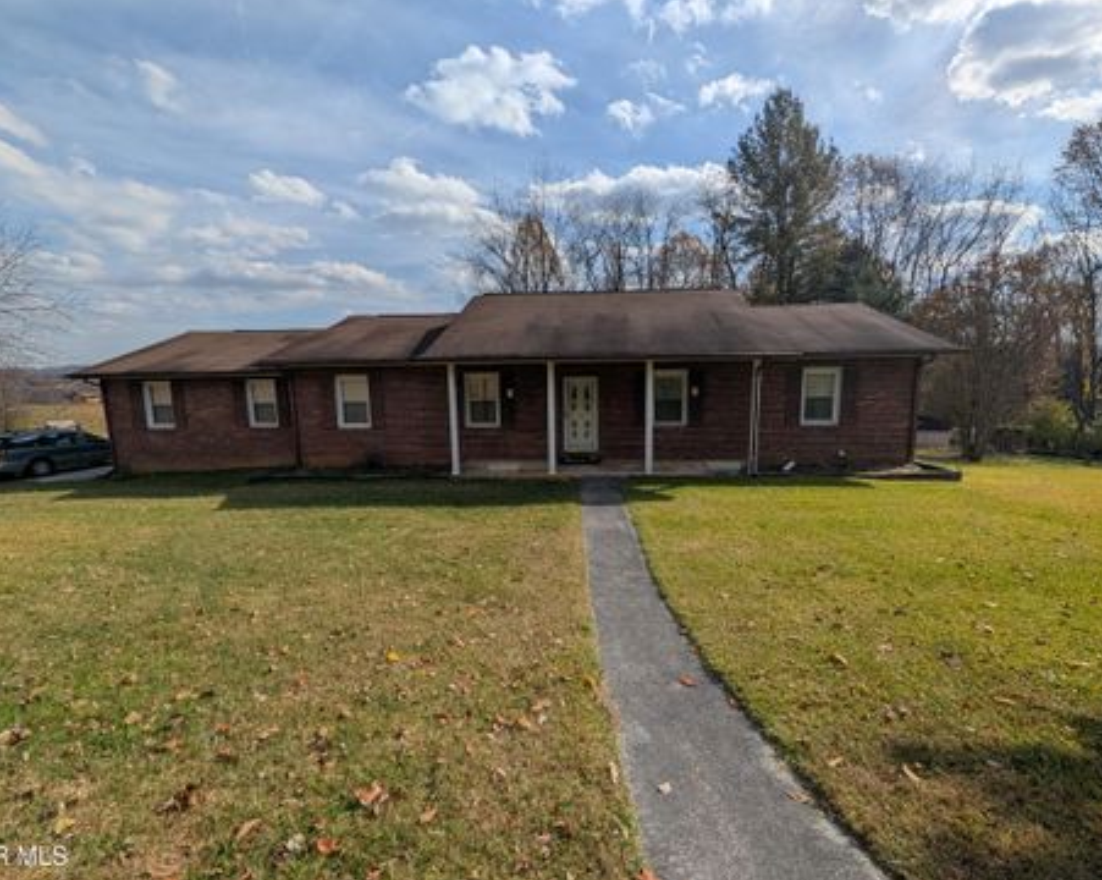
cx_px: 567
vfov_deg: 92.1
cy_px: 439
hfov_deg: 104.9
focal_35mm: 13
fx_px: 424
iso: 46
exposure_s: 1/6494
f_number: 1.7
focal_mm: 2.02
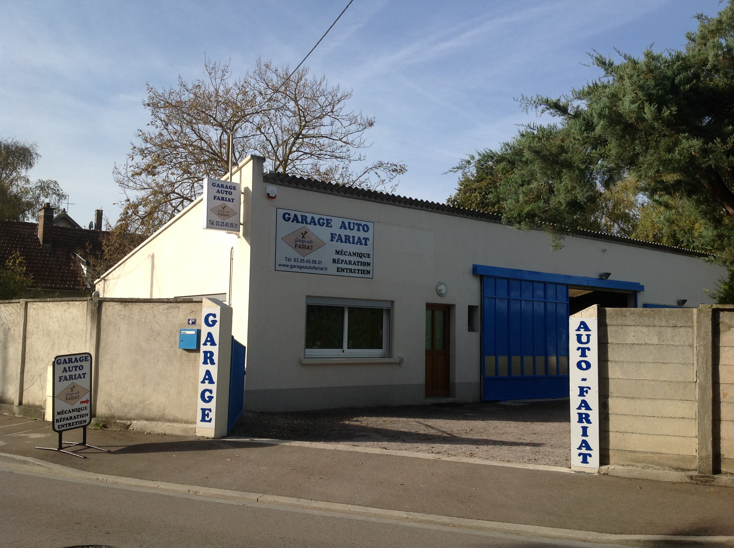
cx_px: 367
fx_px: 741
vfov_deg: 40.6
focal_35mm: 35
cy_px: 274
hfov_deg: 52.7
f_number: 2.4
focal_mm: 4.28
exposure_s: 1/1374
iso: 50
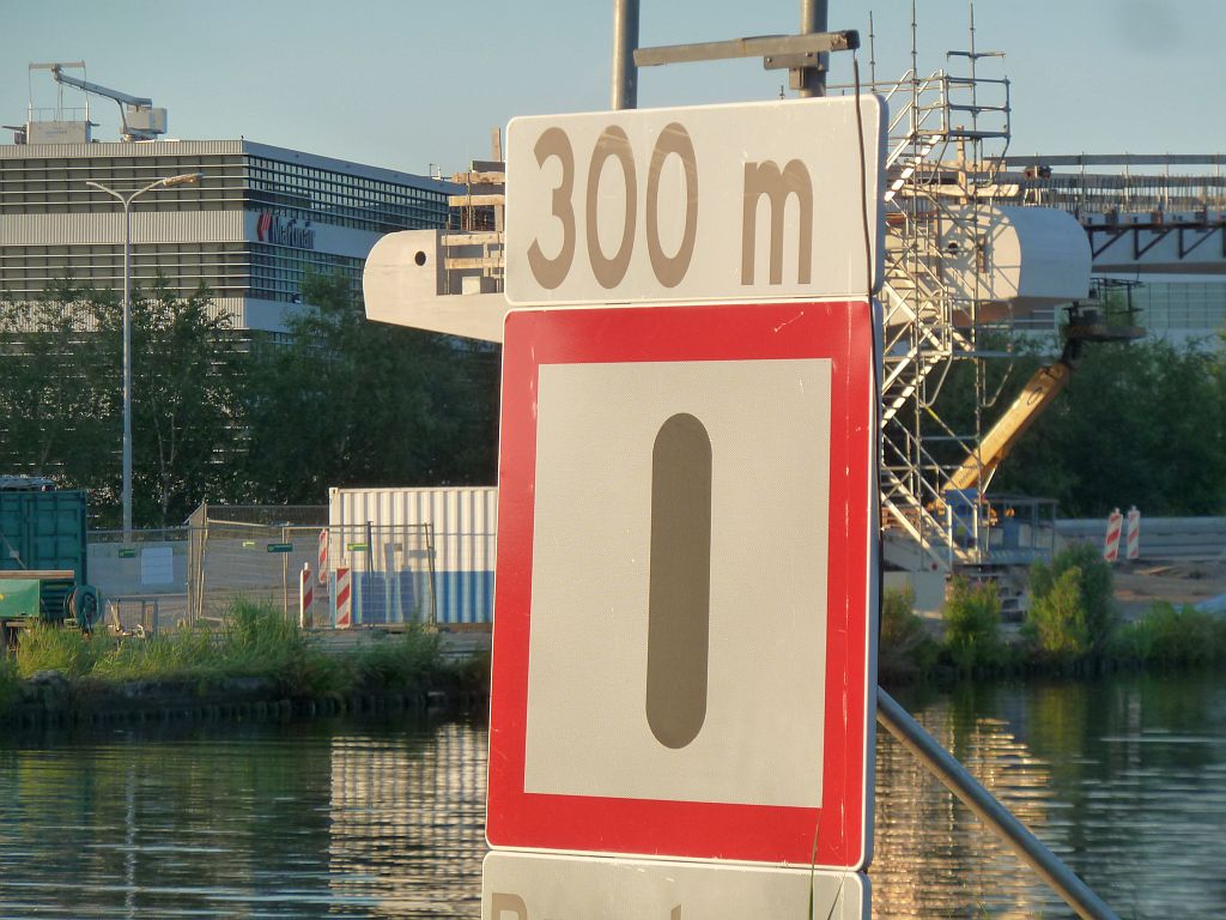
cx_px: 613
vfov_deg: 8.2
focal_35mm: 182
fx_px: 6446
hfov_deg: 10.9
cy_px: 460
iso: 125
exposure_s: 1/160
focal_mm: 29.9
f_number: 4.5
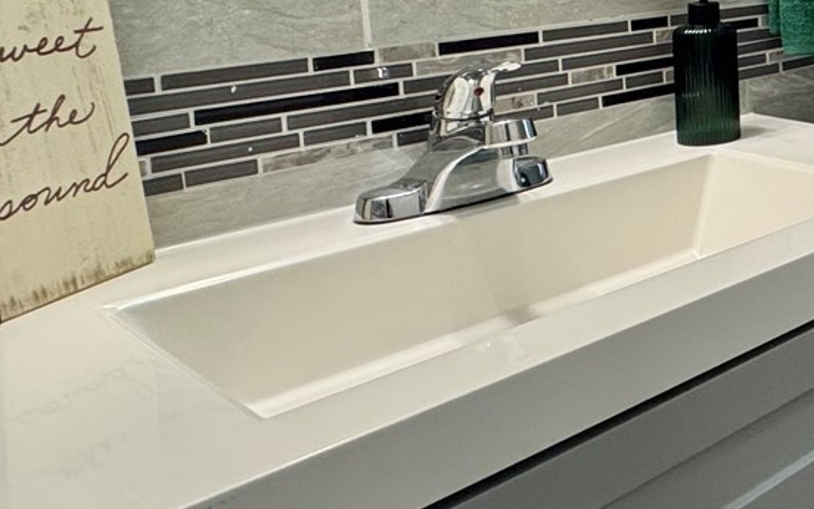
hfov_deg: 31.2
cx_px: 1141
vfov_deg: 27.7
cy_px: -24
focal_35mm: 43
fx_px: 954
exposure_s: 1/120
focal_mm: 2.22
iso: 200
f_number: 2.2
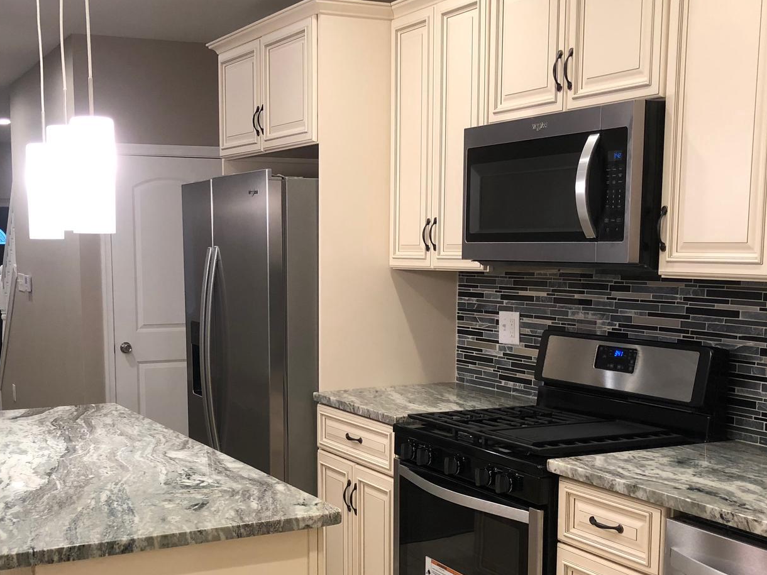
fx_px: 1041
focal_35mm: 47
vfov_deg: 30.5
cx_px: 302
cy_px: 407
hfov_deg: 40.2
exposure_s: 1/30
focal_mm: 3.99
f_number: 1.8
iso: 40
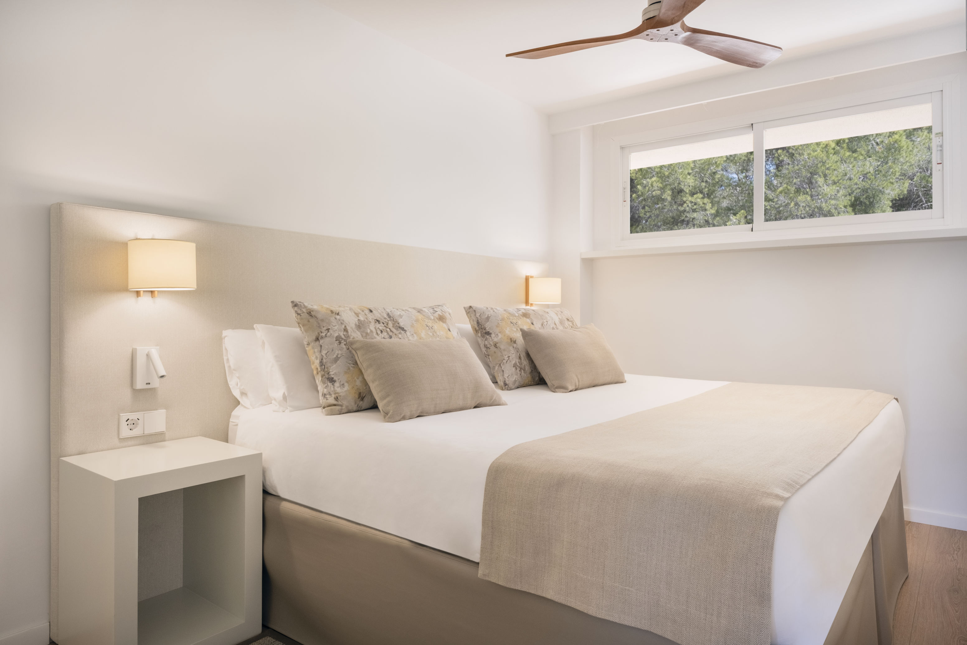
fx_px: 591
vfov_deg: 57.2
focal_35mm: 22
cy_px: 322
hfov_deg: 78.6
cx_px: 484
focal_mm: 14.6
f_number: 6.4
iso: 320
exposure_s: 1/100
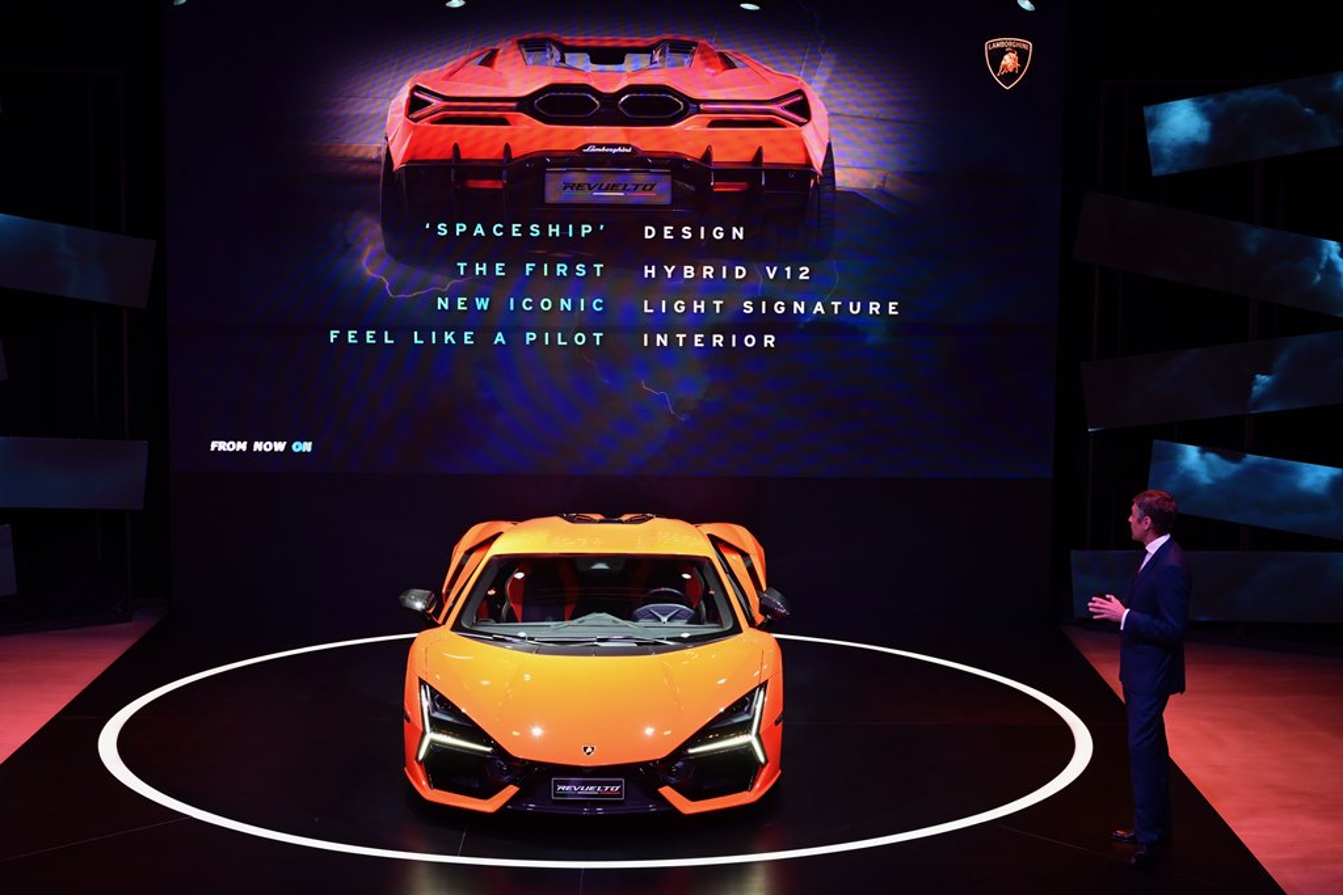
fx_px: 2238
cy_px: 448
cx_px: 672
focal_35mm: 60
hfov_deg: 33.4
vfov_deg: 22.6
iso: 1600
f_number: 10
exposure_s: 1/50
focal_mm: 60
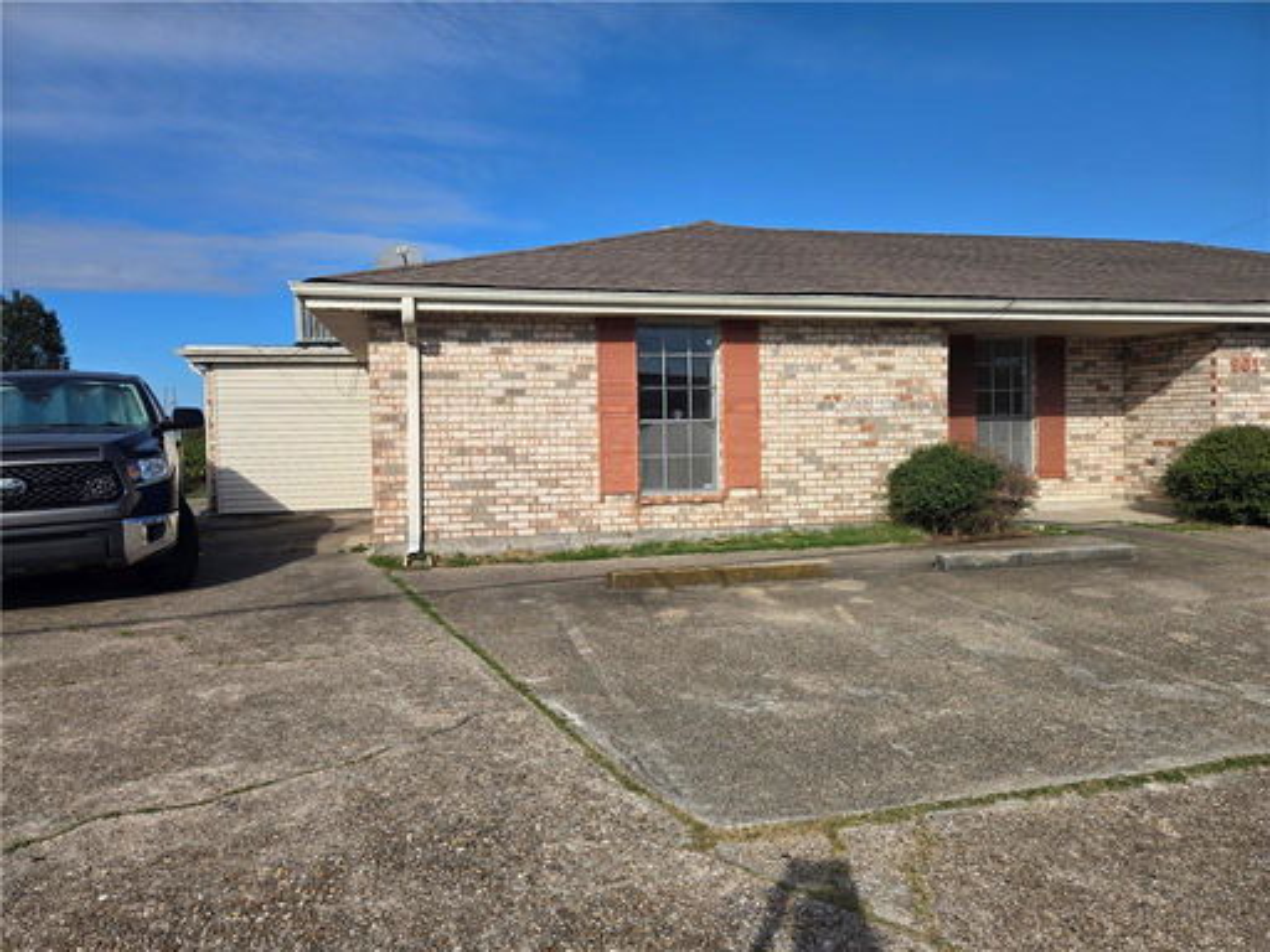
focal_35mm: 23
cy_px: 476
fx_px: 844
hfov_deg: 73.9
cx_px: 635
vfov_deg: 58.9
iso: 32
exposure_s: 1/2921
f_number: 1.8
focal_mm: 5.4
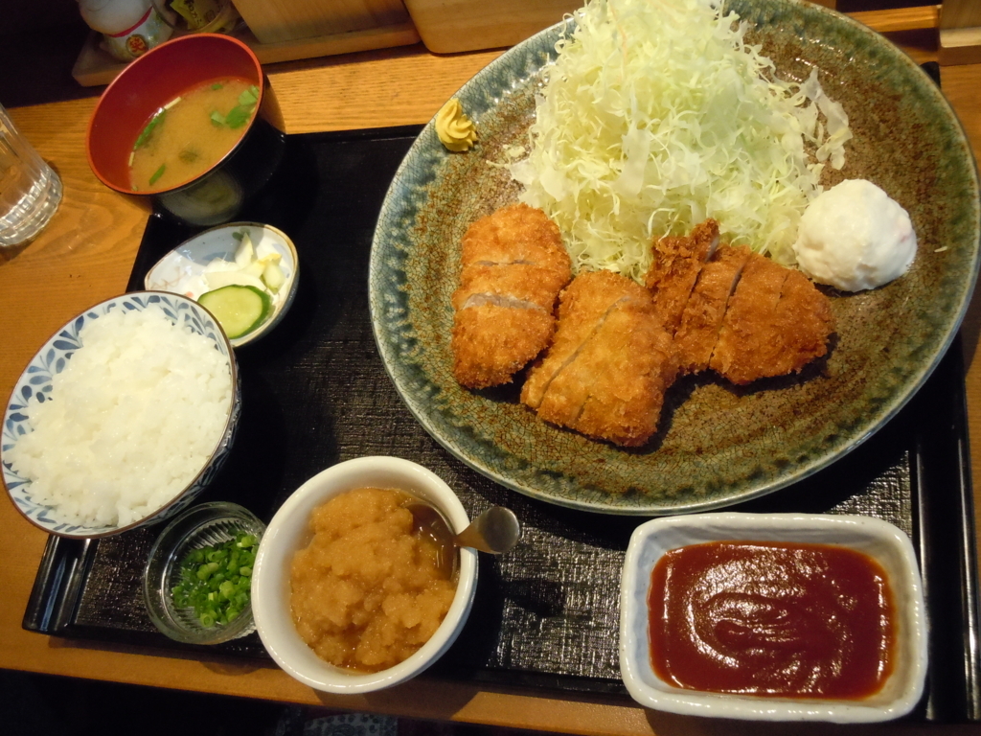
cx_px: 490
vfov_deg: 42.9
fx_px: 935
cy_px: 368
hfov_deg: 55.4
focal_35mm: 33
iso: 800
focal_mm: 5.9
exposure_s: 1/40
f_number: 4
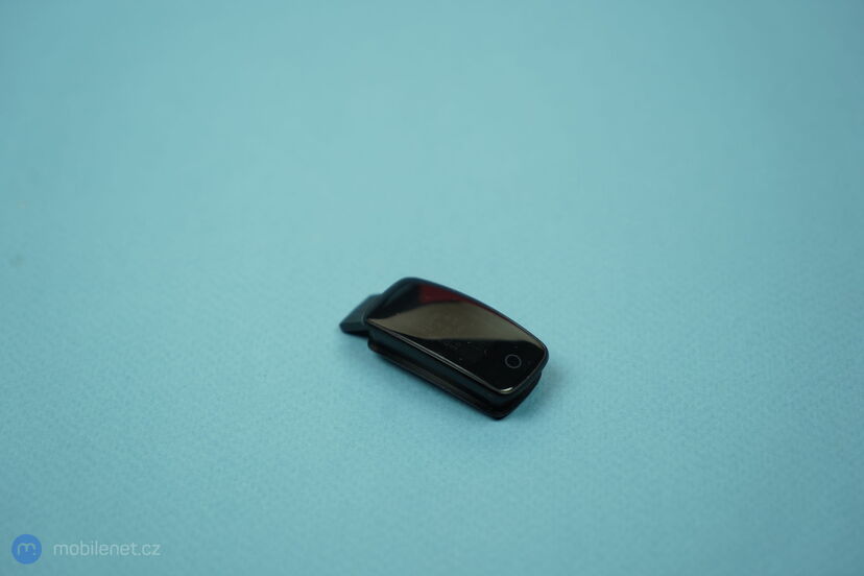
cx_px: 432
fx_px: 1680
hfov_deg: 28.8
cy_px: 288
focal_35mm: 70
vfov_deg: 19.5
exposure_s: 1/125
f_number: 4
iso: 320
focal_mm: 70
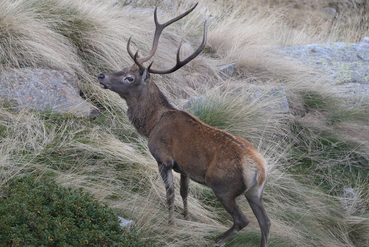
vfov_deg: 2.5
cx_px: 184
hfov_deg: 3.7
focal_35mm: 550
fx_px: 5639
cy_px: 124
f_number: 8
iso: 2500
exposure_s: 1/640
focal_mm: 550
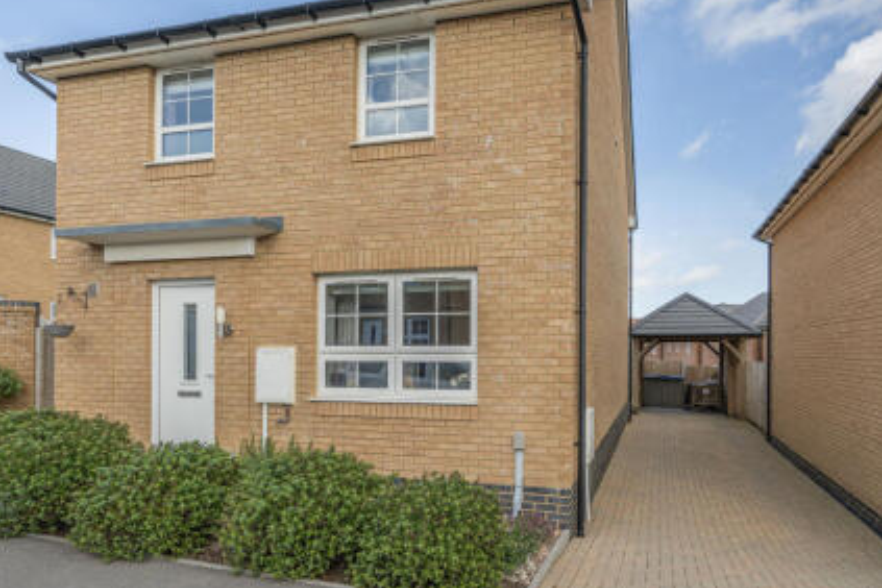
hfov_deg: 89.6
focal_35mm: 18
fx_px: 441
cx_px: 390
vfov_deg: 67.2
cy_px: 266
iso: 100
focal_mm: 16
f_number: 8
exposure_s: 1/125
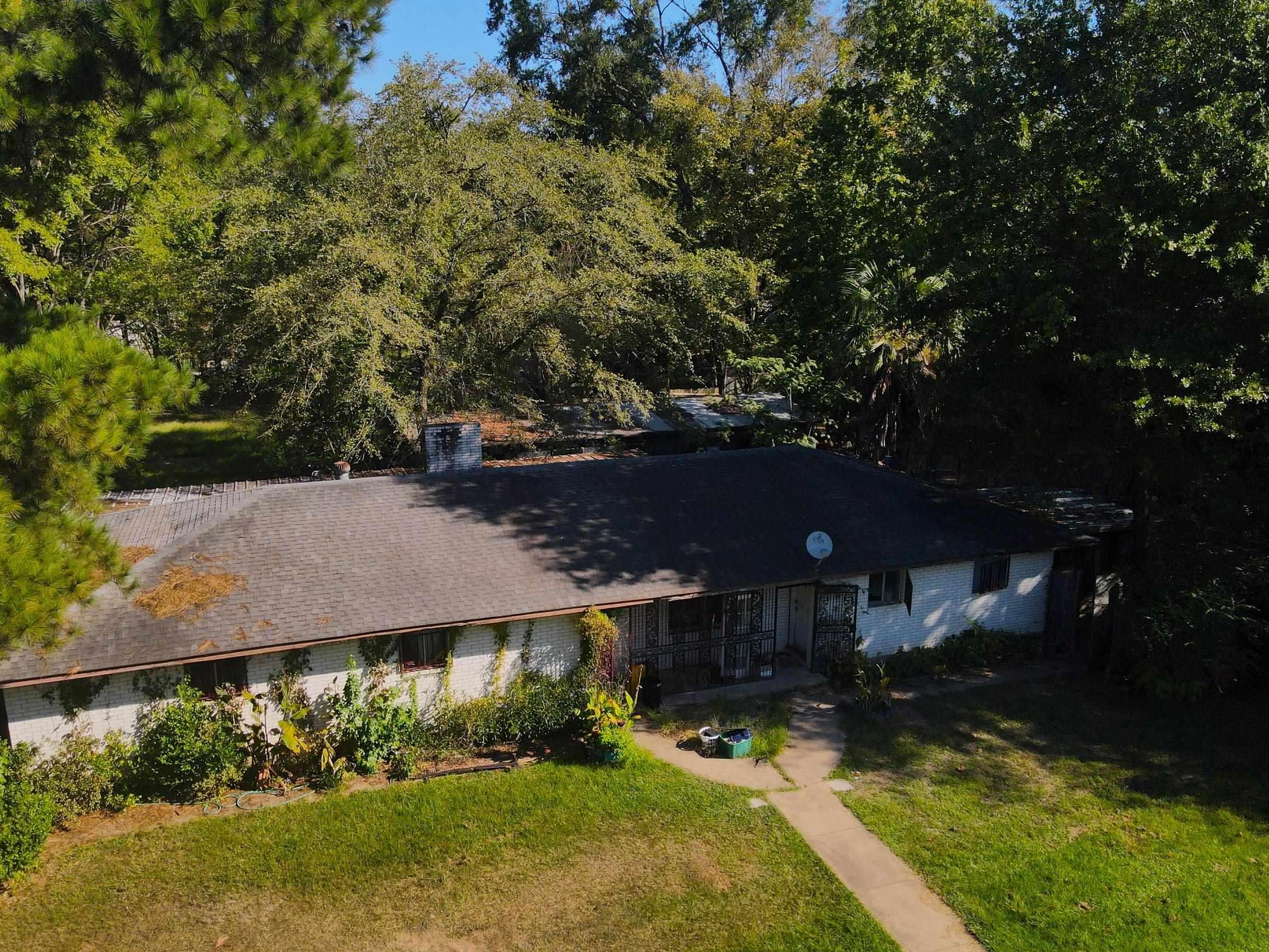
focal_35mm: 26
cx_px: 625
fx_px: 953
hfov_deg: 67.3
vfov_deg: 53.0
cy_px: 496
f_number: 2.8
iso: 100
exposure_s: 1/1000
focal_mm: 4.5
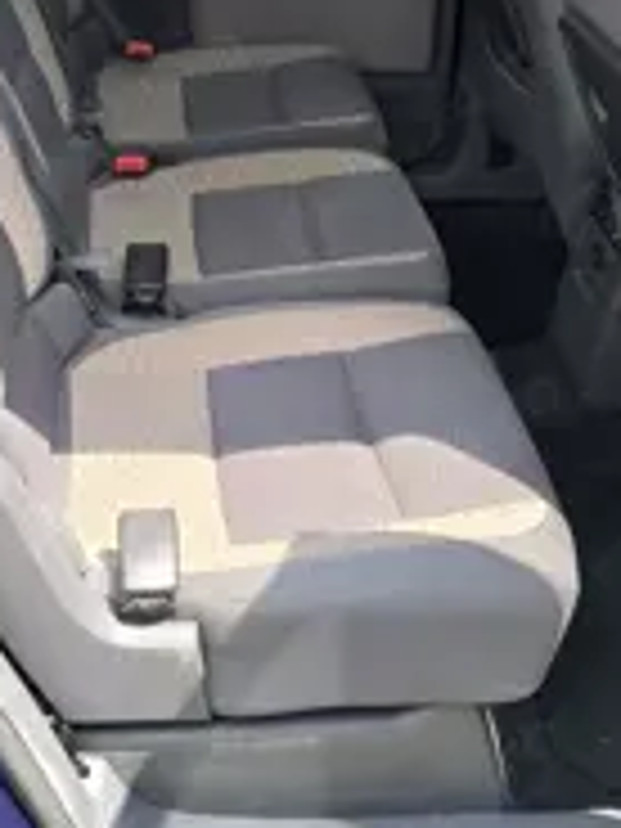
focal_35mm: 50
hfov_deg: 29.1
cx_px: 256
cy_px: 212
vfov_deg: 37.3
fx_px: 1196
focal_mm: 6.14
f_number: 1.65
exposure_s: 1/138
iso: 50
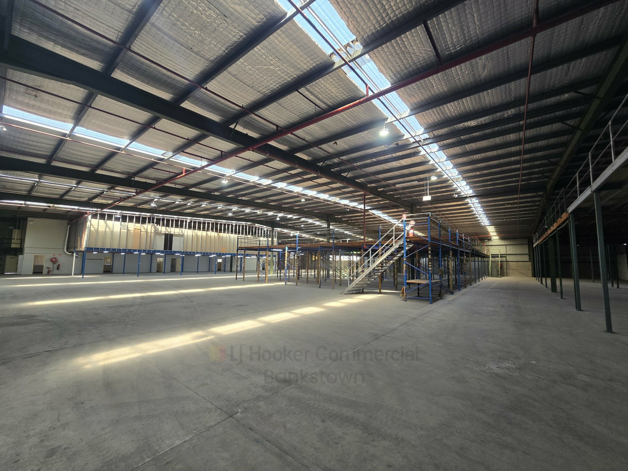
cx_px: 314
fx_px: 236
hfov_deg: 106.2
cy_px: 236
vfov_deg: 89.9
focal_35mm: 13
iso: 80
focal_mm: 2.2
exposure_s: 1/50
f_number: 2.2
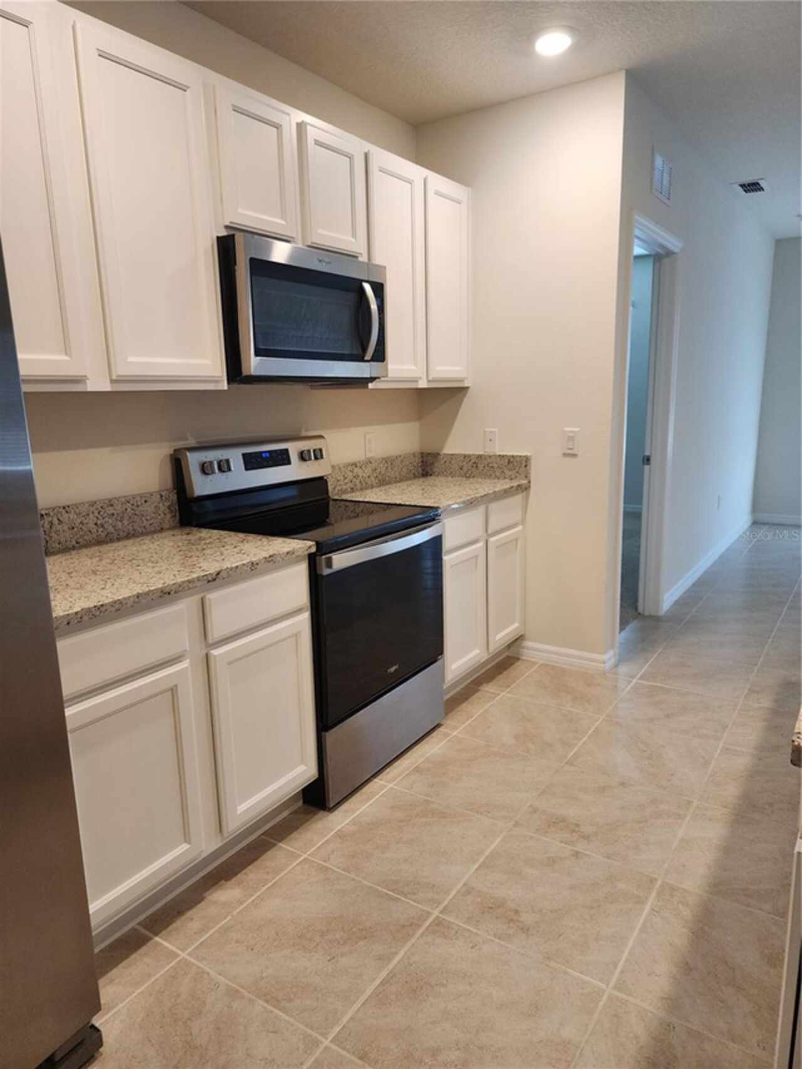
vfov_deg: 73.9
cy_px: 534
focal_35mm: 23
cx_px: 401
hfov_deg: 58.9
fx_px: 710
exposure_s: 1/120
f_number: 1.8
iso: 250
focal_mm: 6.4
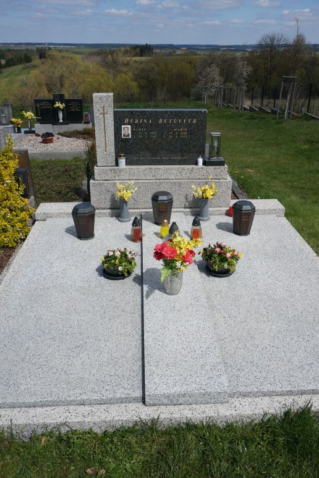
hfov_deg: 42.3
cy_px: 240
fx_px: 412
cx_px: 164
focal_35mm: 31
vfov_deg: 60.3
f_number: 9
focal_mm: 20
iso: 400
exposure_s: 1/1250
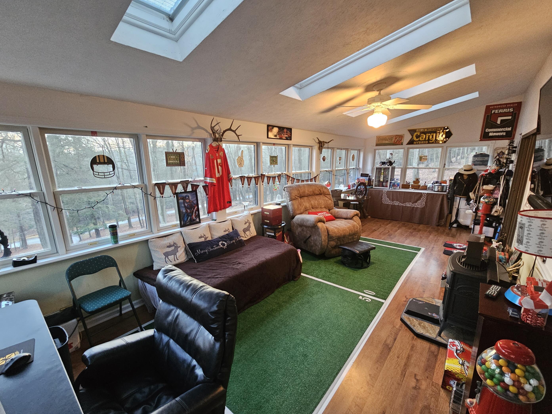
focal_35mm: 14
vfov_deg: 85.6
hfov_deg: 102.0
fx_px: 223
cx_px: 269
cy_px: 219
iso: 500
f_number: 2.2
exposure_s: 1/30
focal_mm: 2.2
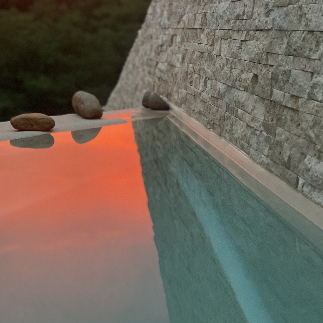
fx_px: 760
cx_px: 166
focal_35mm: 72
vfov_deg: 23.8
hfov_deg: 24.0
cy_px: 86
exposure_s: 1/40
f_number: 2
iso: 200
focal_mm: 6
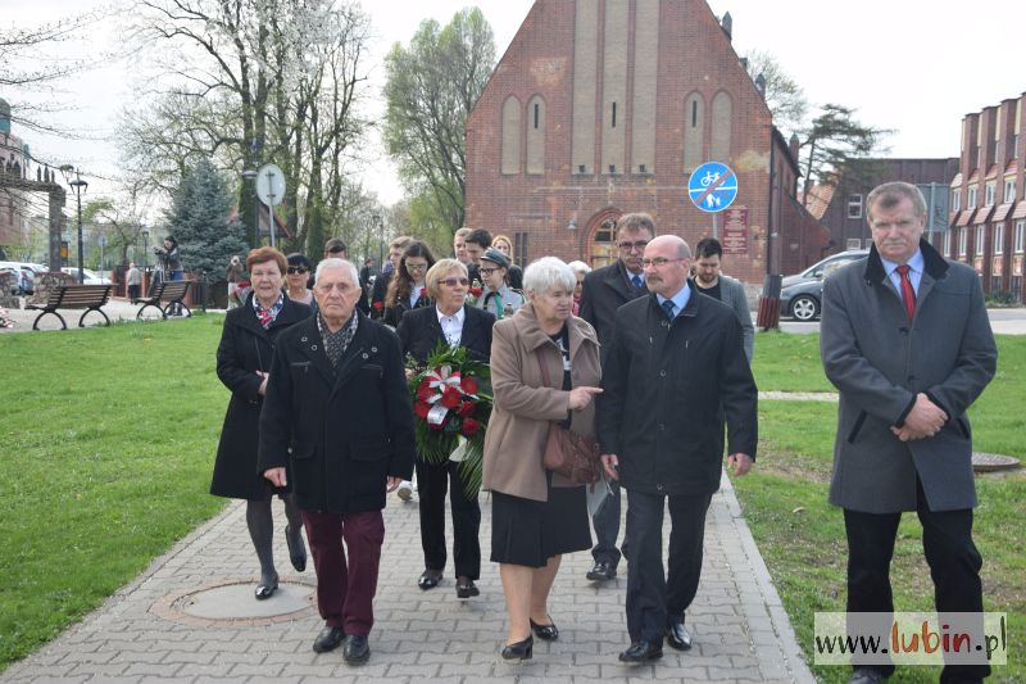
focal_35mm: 45
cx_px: 513
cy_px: 342
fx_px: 1282
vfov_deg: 29.9
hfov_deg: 43.6
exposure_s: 1/125
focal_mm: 30
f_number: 5.6
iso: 100
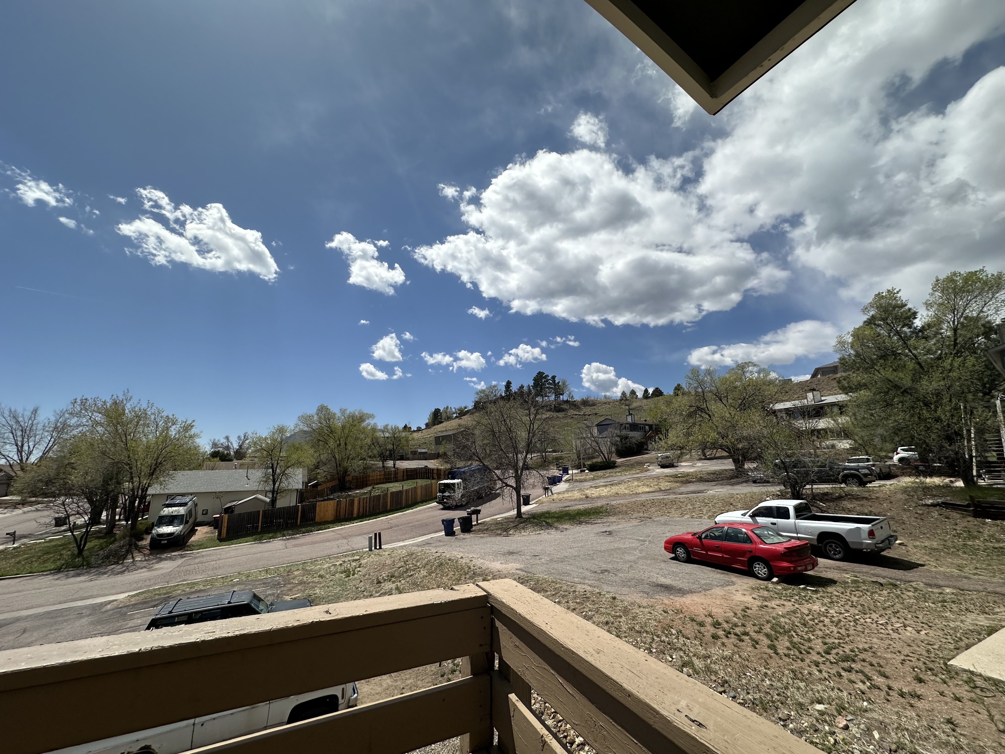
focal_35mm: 14
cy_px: 377
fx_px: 406
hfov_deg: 102.1
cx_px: 502
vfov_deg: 85.7
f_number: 2.2
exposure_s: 1/4464
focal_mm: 2.22
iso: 50
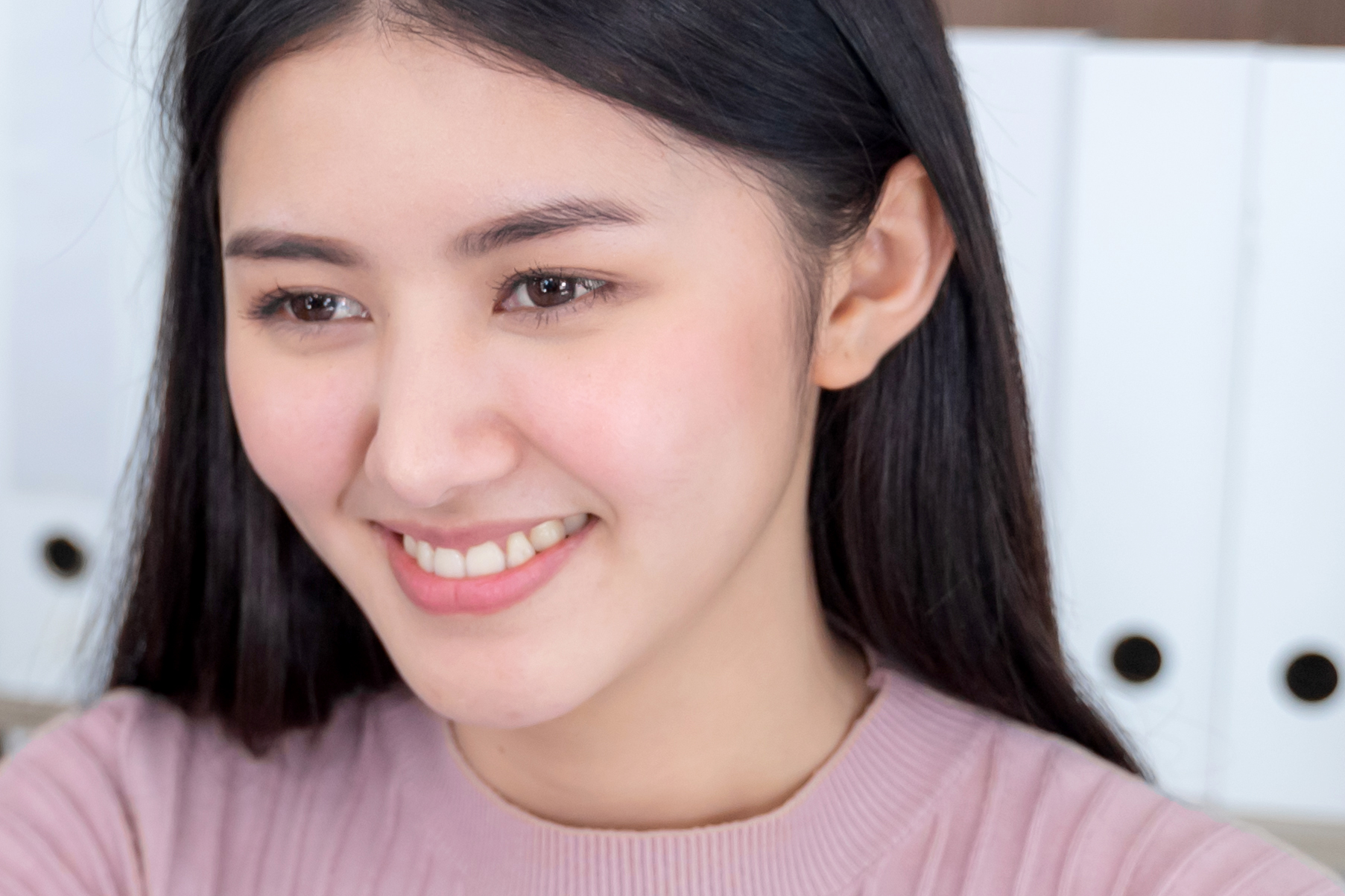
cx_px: -89
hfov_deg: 16.2
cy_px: 1037
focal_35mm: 123
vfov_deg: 11.0
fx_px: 4595
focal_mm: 37
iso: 400
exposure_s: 1/160
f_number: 2.8
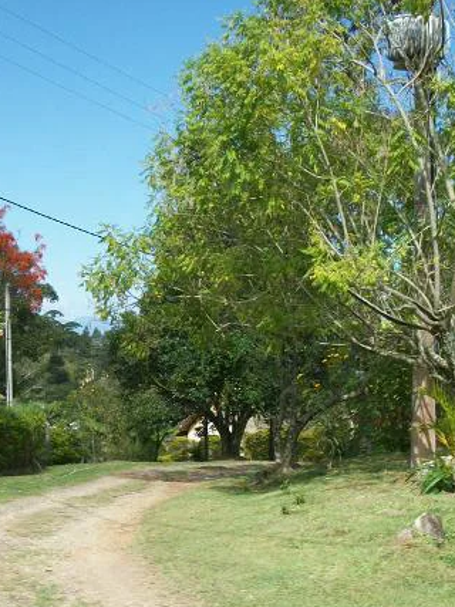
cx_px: 223
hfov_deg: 24.4
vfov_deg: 32.0
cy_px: 378
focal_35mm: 60
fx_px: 1052
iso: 80
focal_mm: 5.7
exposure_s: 1/160
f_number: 8.8
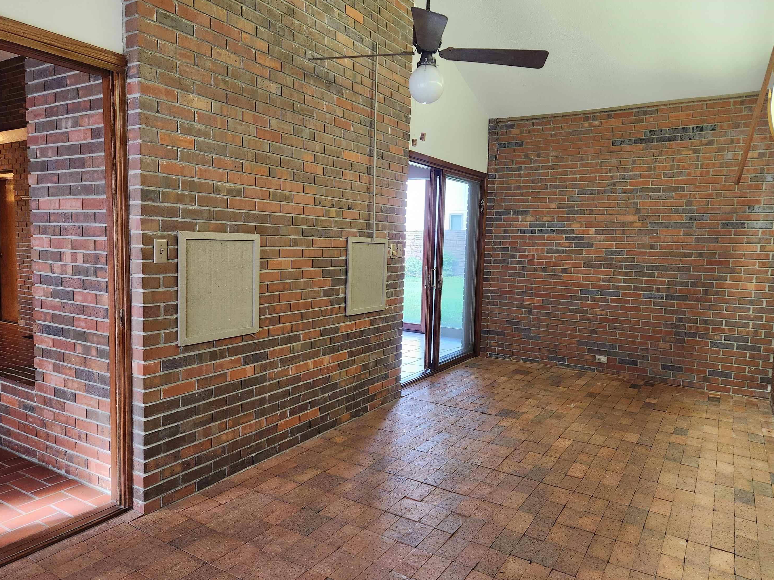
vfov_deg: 56.8
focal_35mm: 24
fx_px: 537
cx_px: 389
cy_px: 288
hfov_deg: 71.6
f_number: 1.8
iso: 500
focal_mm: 5.4
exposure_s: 1/120
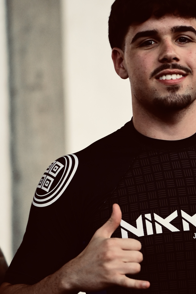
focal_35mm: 256
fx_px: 2091
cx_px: 175
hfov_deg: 5.4
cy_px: 175
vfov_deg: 8.0
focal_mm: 130
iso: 5000
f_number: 2.8
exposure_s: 1/800
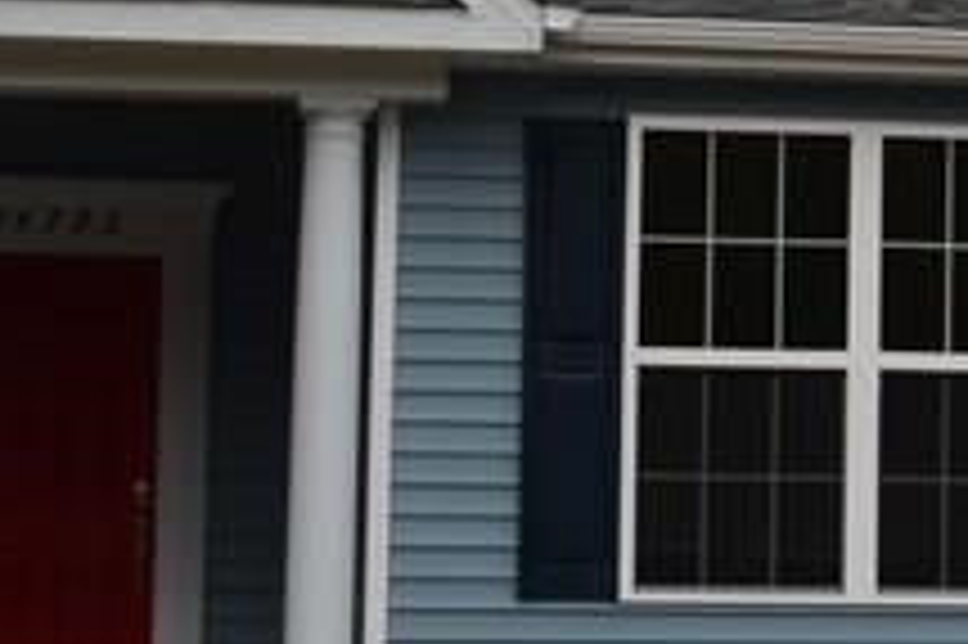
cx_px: 1353
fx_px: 5293
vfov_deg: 6.9
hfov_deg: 10.2
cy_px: 56
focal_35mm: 197
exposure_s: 1/125
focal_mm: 26
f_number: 11
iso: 125
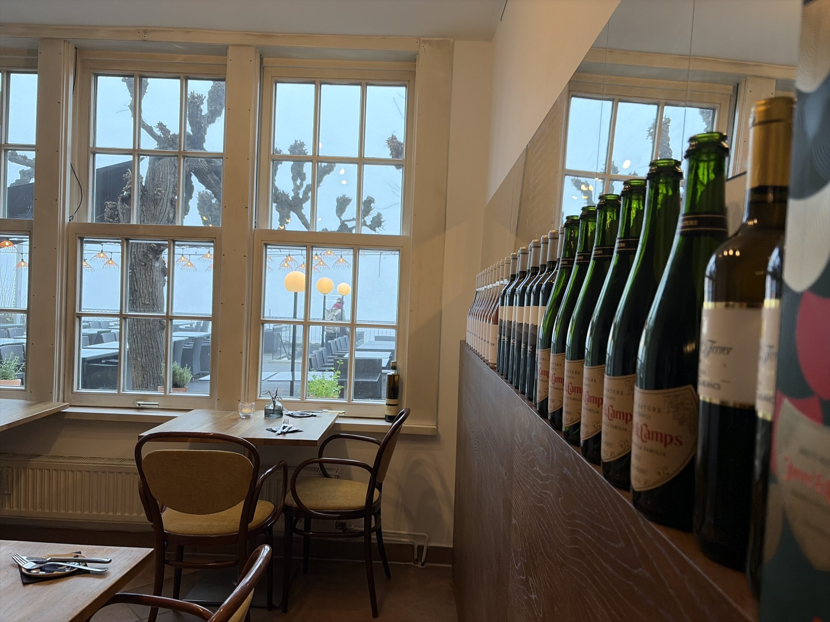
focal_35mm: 26
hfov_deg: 67.3
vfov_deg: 53.1
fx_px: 623
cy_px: 311
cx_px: 415
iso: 125
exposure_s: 1/100
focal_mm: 5.96
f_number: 1.6
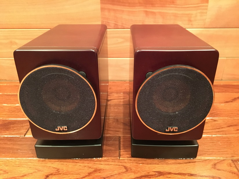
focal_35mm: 29
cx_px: 120
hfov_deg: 61.7
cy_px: 90
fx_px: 200
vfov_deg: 48.2
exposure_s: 1/15
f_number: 2.2
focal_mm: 4.15
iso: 640
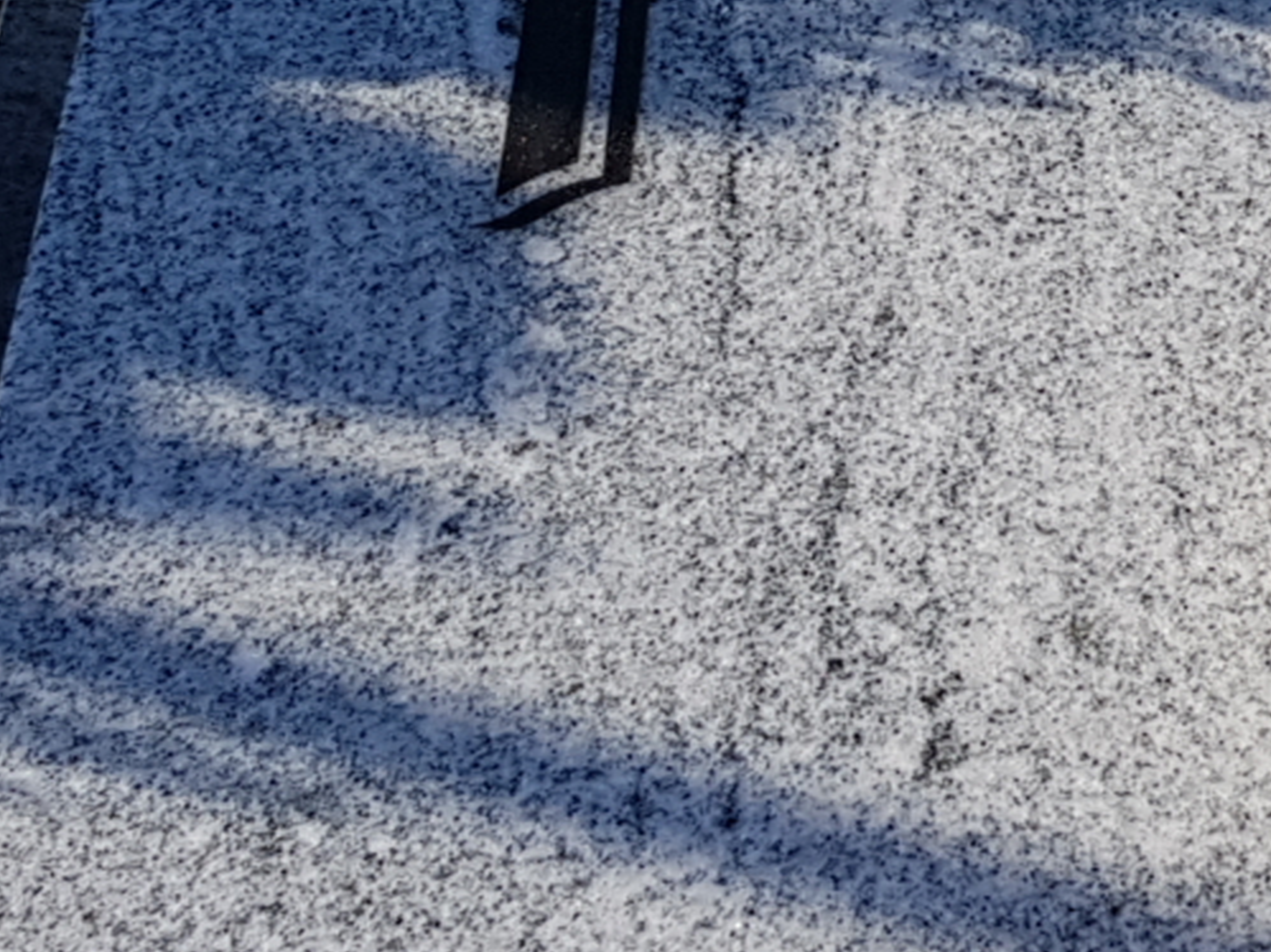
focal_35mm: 50
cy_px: 109
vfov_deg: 28.1
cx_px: 1054
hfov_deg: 36.6
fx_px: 1835
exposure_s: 1/1932
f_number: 1.7
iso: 40
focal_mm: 4.2
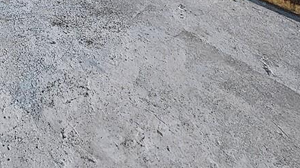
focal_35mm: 52
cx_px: -57
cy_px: -165
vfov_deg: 17.1
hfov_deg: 32.9
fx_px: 414
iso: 50
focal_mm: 2.2
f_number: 2.2
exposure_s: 1/379
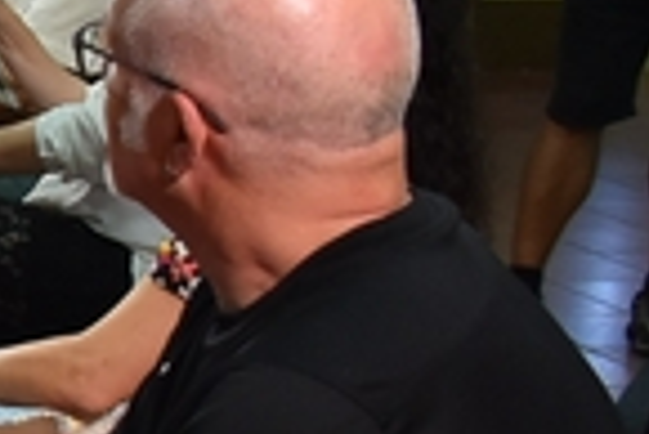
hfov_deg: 9.4
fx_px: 3032
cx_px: -1334
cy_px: 251
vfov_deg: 8.2
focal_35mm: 168
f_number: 4
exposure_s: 1/60
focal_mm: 18
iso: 720
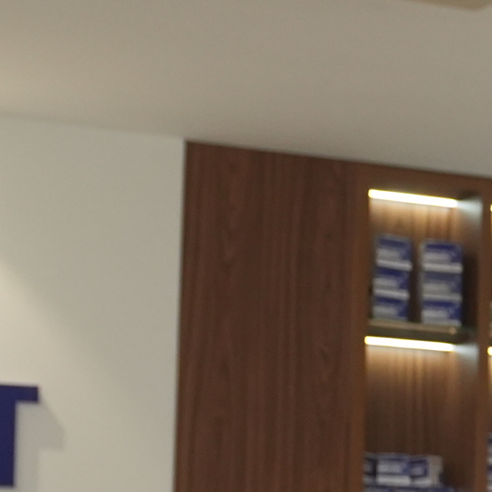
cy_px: 497
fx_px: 2975
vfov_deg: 9.4
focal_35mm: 185
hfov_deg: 8.1
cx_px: 1477
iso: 1000
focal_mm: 33
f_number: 4
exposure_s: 1/160
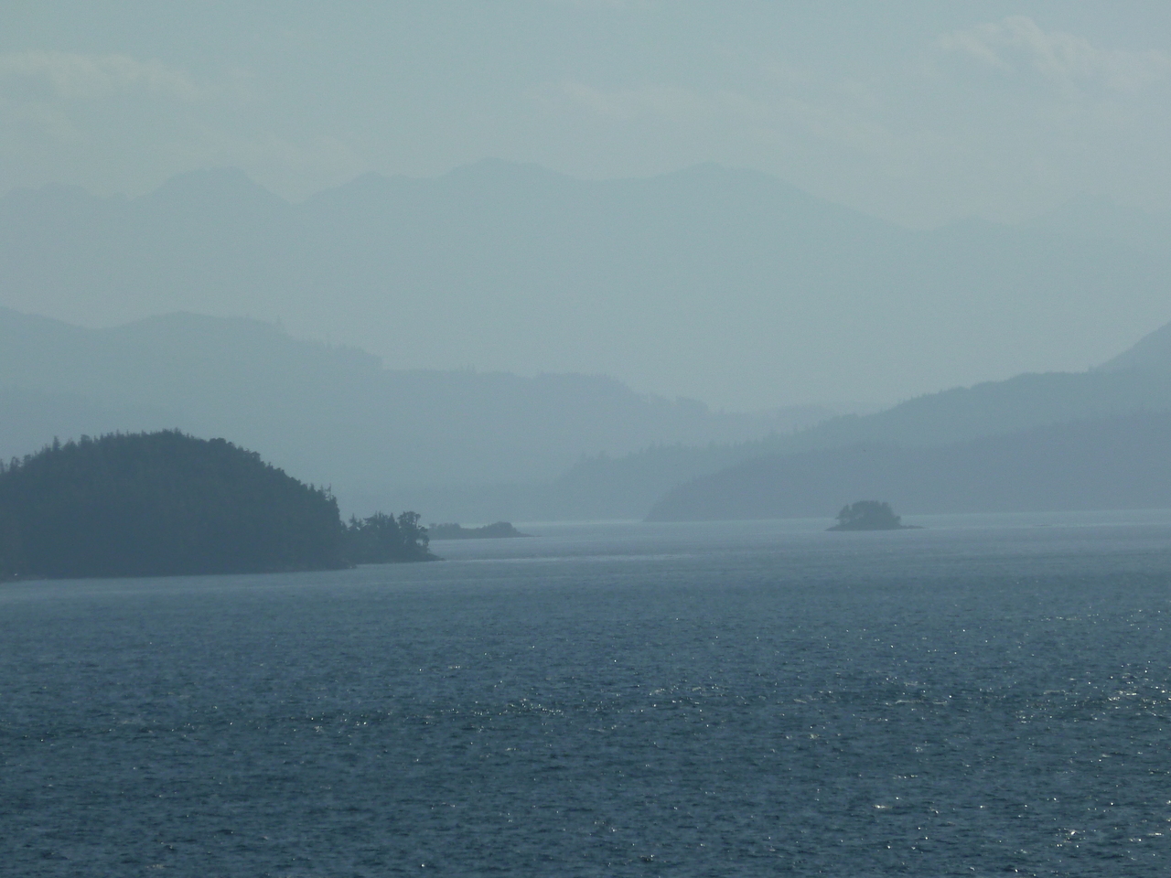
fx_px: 8457
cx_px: 586
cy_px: 439
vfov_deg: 5.9
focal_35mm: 250
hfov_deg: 7.9
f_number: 18
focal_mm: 36
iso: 80
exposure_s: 1/160
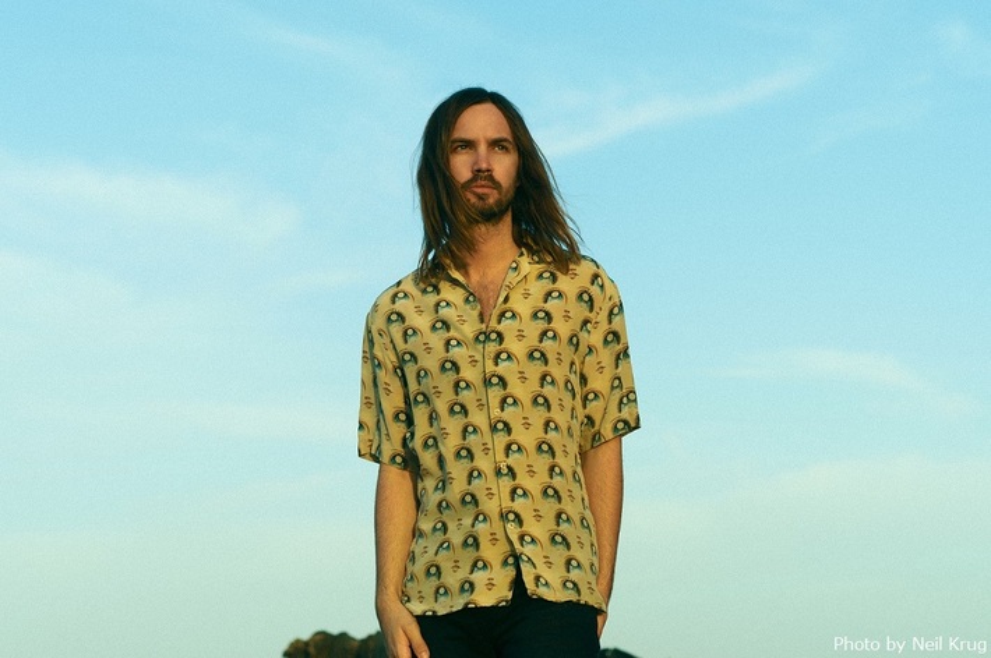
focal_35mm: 55
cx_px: 496
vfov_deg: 24.6
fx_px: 1513
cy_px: 329
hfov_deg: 36.3
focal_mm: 55
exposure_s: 1/200
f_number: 4
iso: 50
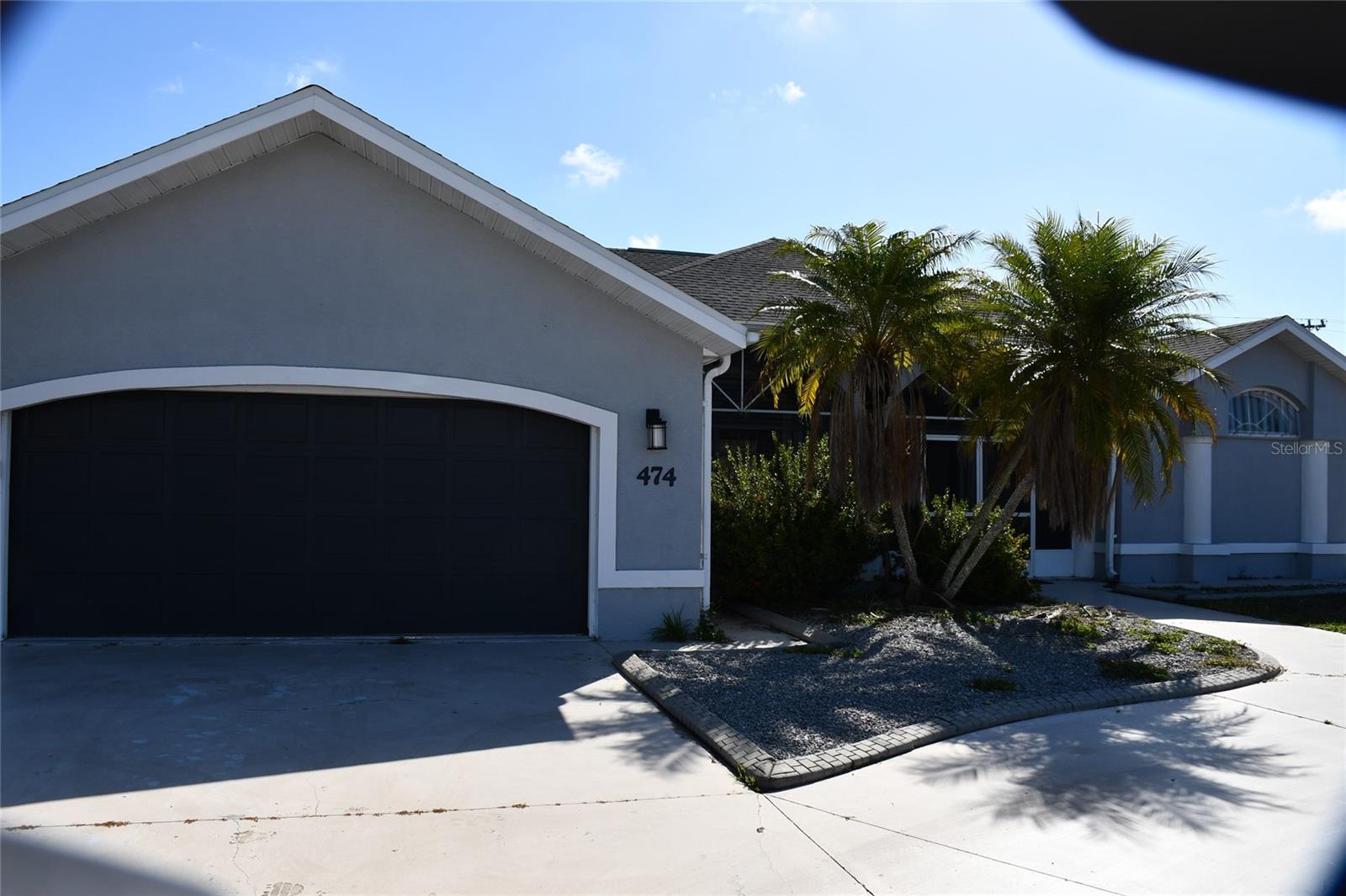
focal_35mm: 27
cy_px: 448
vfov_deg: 47.9
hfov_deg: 67.4
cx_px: 673
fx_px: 1009
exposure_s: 1/250
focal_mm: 18
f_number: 10
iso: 100
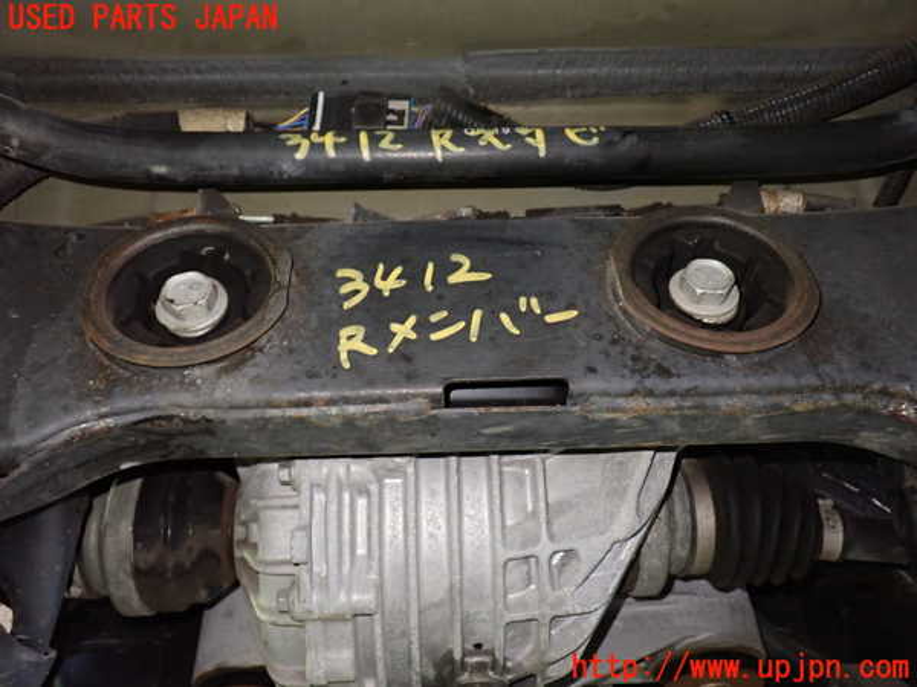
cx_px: 458
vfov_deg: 46.8
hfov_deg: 60.0
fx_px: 795
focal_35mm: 30
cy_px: 344
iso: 800
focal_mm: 5.4
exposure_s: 1/20
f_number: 2.3
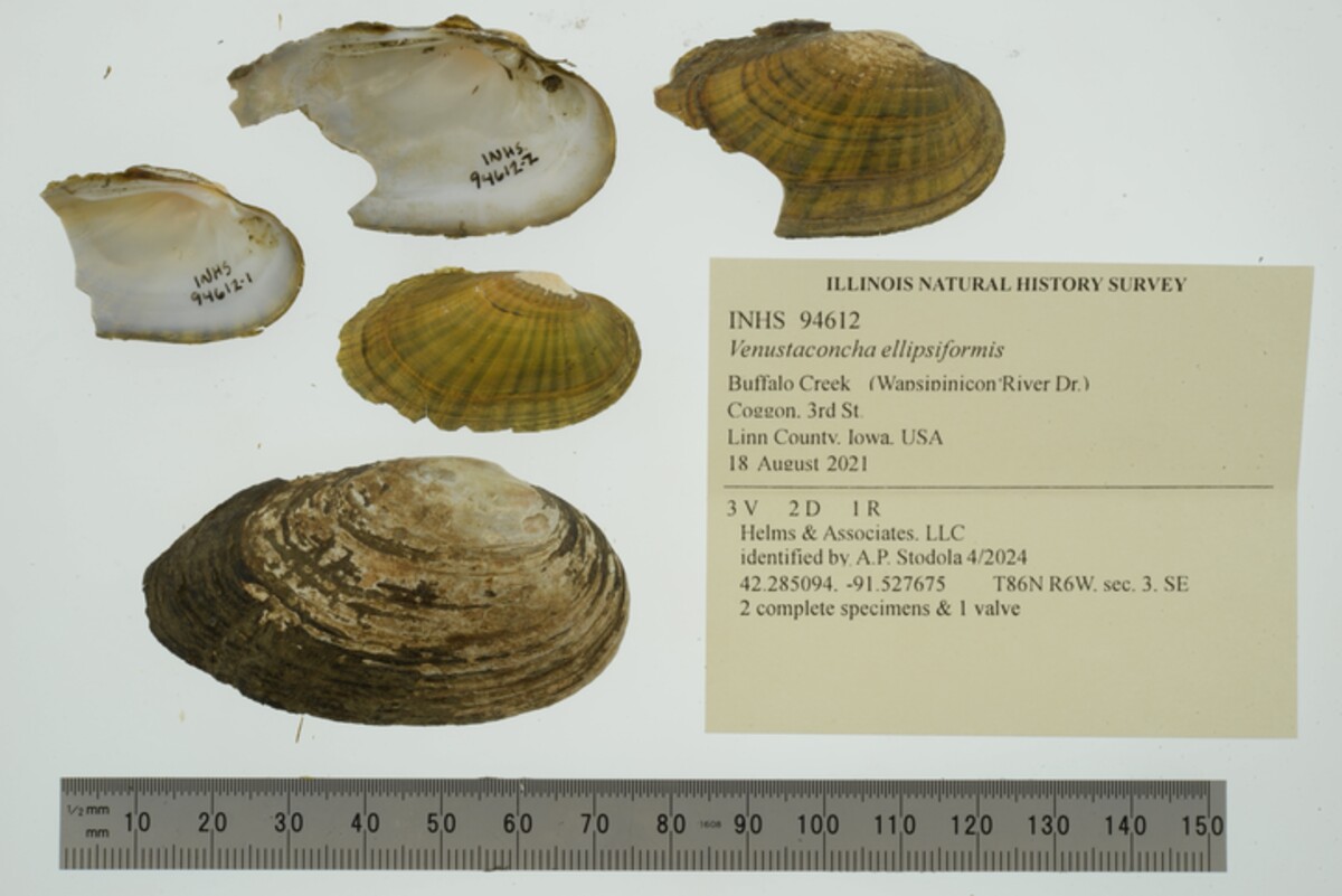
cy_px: 448
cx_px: 671
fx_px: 2237
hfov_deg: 33.4
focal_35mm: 60
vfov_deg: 22.6
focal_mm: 60
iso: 100
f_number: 32
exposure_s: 1/10
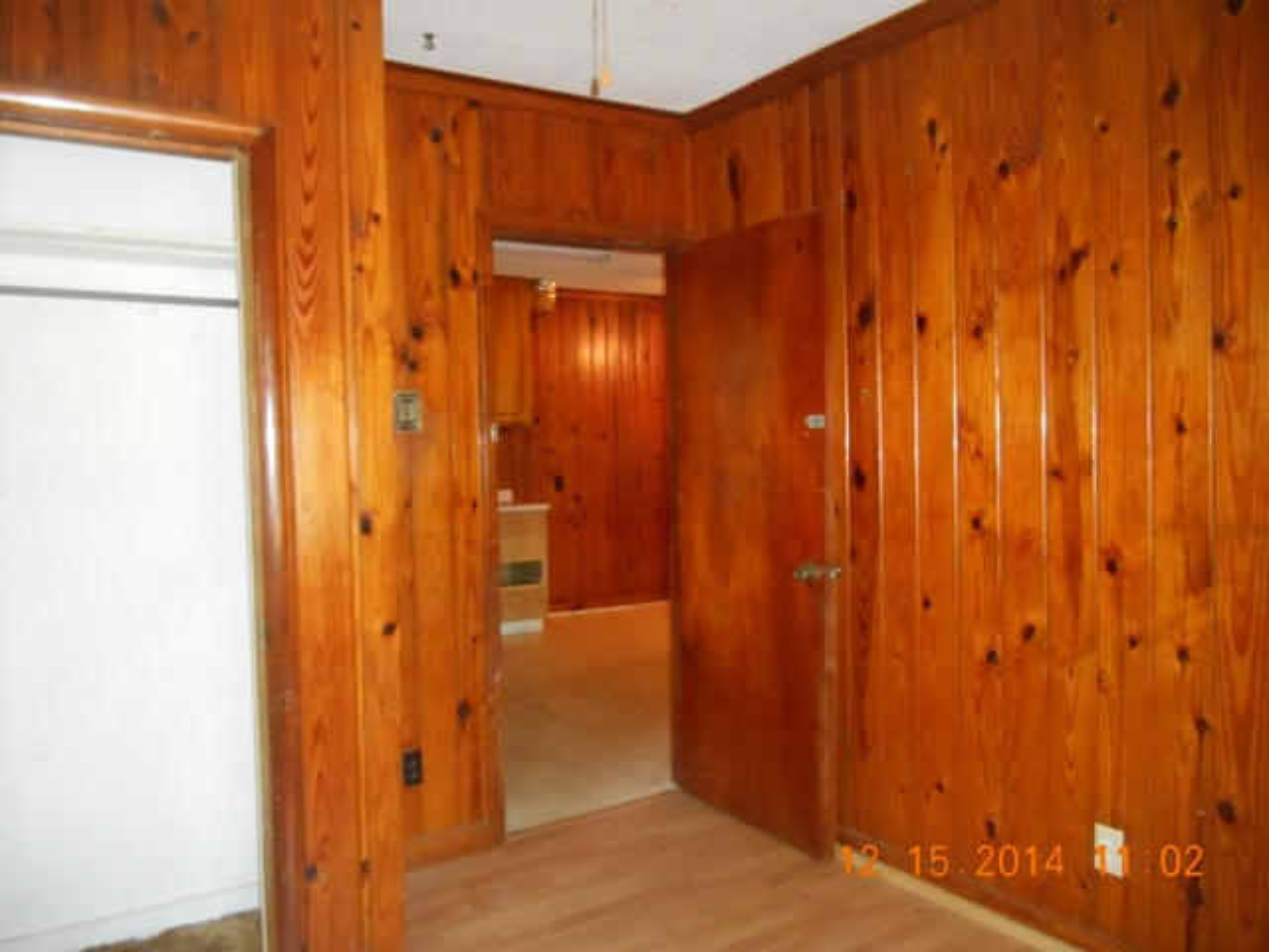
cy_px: 476
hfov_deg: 67.3
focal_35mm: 26
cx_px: 634
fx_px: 953
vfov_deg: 53.1
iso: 1000
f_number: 3.4
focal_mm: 4.7
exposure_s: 1/25
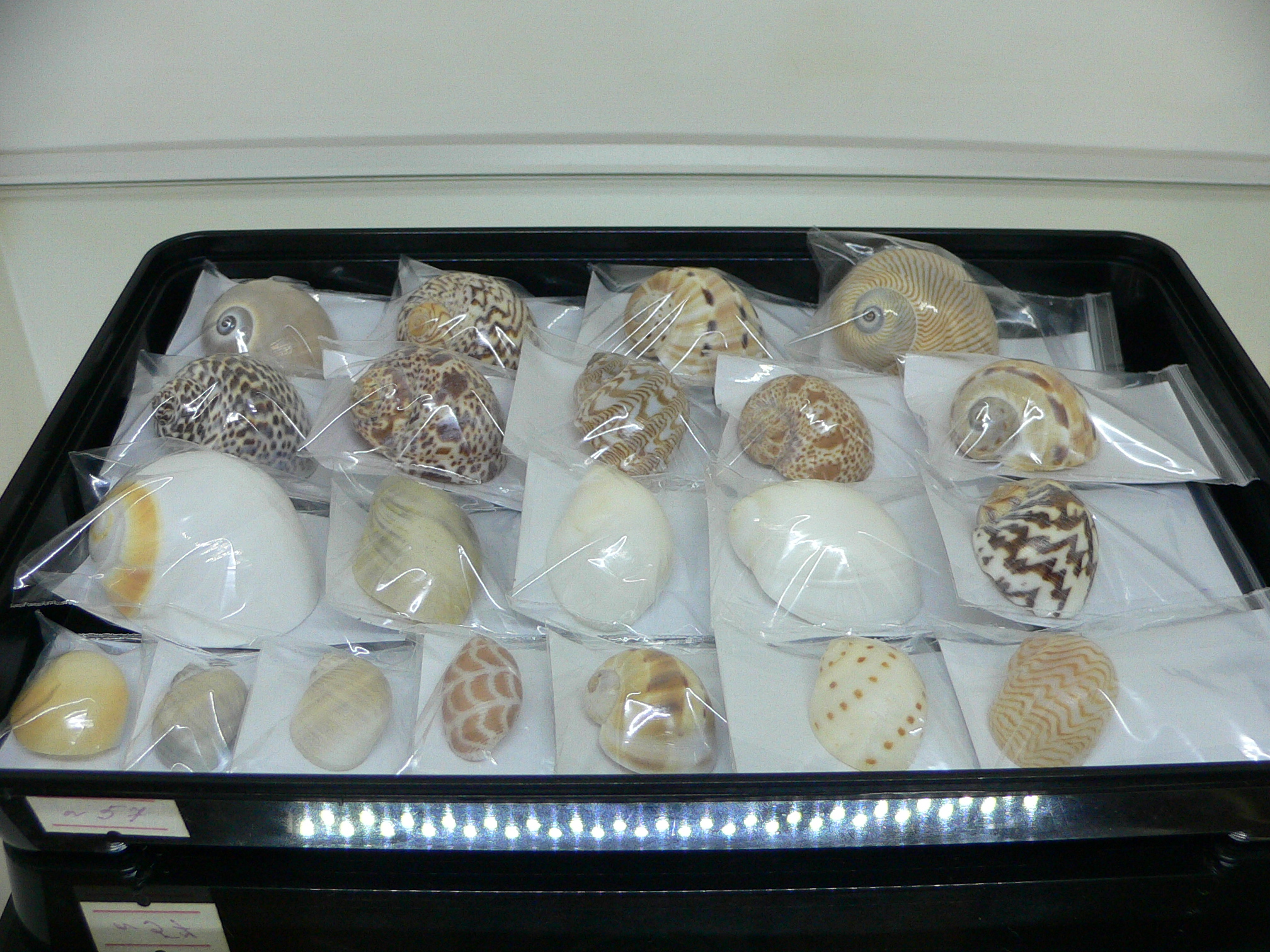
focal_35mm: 35
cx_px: 635
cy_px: 476
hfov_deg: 52.6
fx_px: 1284
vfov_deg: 40.7
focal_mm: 4.6
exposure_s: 1/60
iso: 200
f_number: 2.8
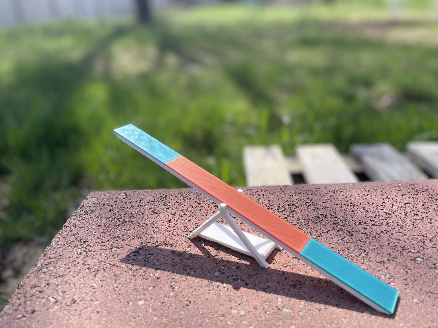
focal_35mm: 26
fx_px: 329
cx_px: 219
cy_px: 164
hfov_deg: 67.3
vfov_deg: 53.1
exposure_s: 1/3300
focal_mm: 4.2
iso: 50
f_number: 1.6
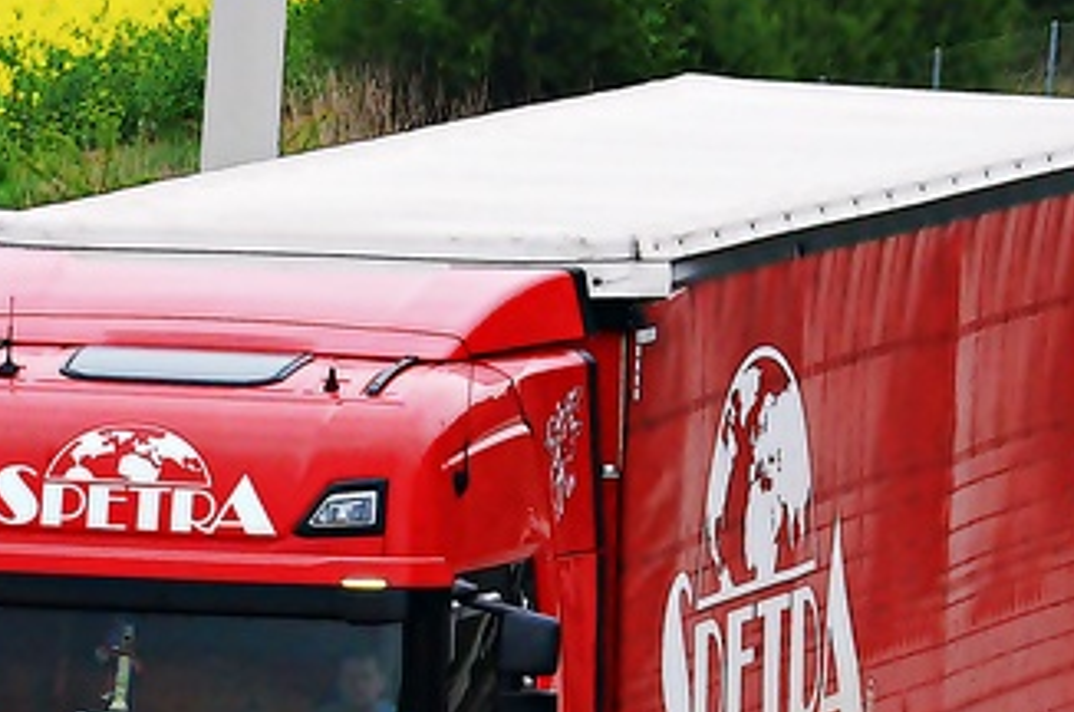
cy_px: 620
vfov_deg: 2.3
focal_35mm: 607
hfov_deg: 3.4
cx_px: 425
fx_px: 18080
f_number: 10
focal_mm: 165
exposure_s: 1/400
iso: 1600
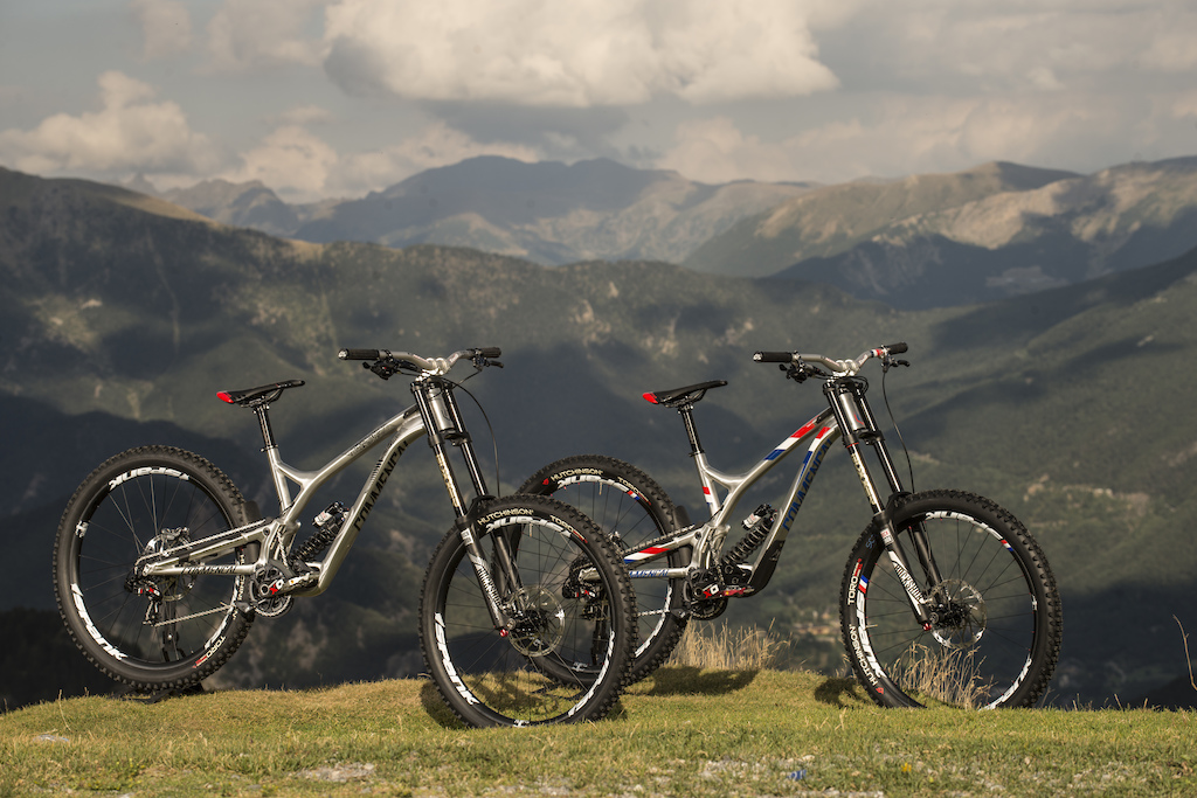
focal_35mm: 120
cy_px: 399
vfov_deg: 11.4
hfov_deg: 17.1
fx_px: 3990
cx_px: 598
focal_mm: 120
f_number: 9
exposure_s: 1/250
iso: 100
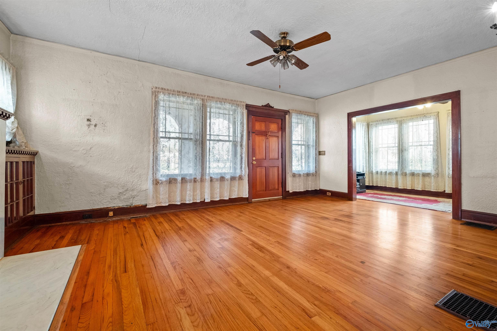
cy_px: 166
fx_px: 207
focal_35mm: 15
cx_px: 248
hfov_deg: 100.4
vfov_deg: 77.3
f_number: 7.1
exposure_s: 1/4
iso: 800
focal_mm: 10
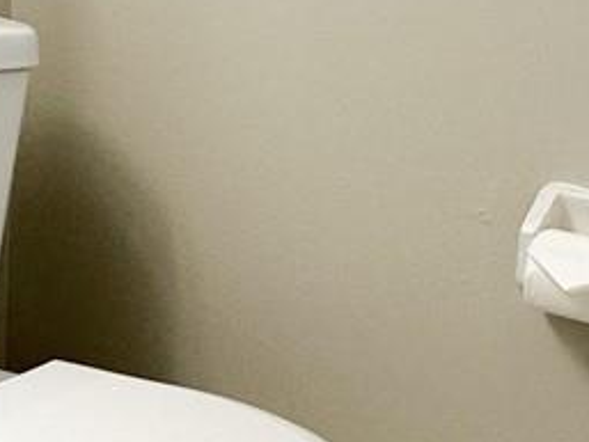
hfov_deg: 21.7
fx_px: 1481
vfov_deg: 16.9
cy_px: 98
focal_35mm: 87
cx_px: 2
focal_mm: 2.22
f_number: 2.2
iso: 125
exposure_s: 1/120
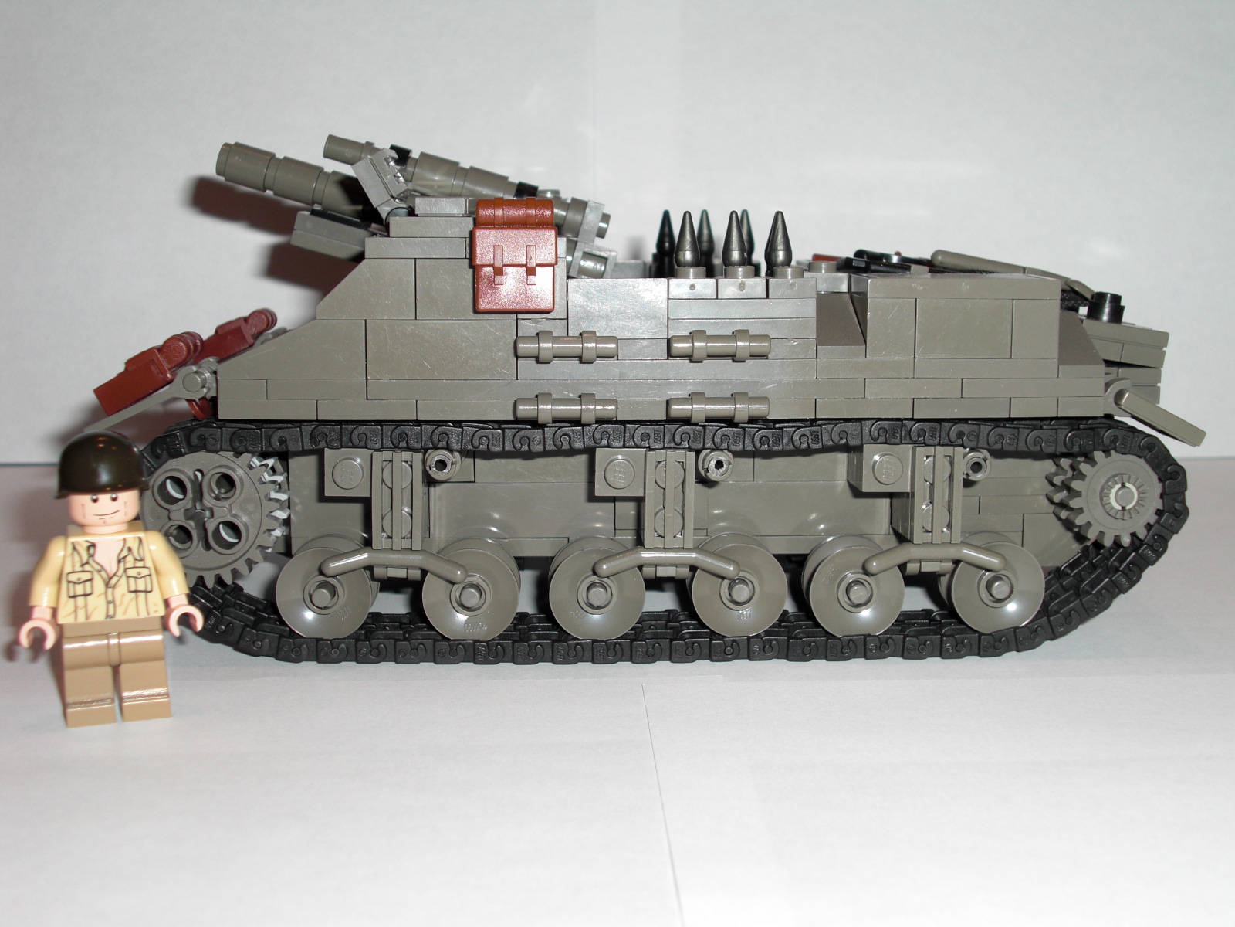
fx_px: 1534
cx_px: 618
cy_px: 464
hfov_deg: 43.9
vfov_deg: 33.6
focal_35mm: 43
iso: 50
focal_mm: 7.6
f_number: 3.1
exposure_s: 1/60
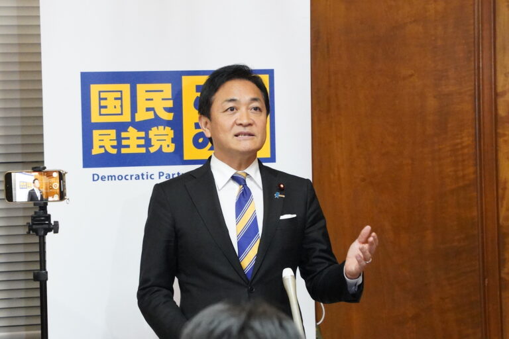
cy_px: 170
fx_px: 2121
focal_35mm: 150
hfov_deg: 13.7
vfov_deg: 9.1
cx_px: 254
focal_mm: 100
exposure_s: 1/200
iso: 16000
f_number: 6.3
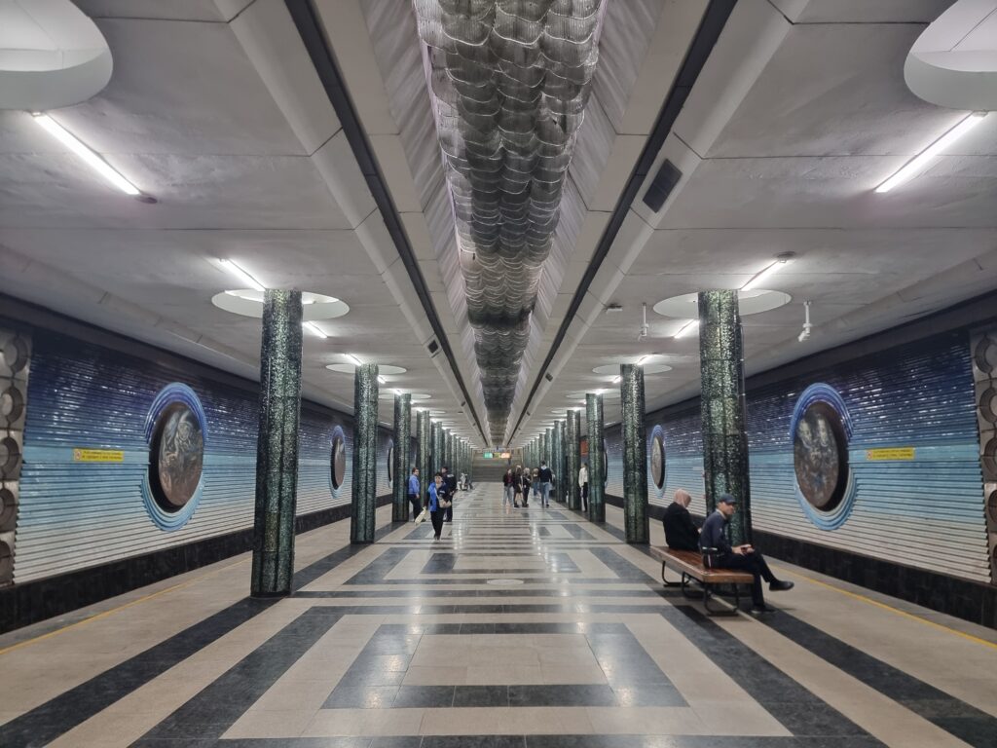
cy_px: 374
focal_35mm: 24
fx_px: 691
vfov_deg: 56.8
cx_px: 498
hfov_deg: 71.6
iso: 320
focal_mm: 6.7
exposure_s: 1/50
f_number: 1.8
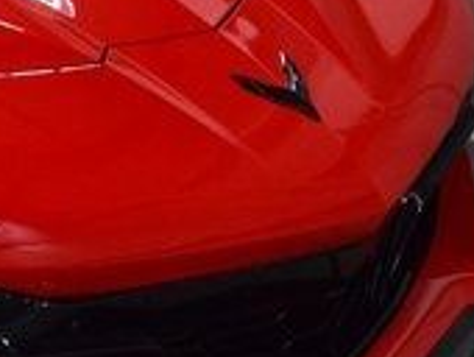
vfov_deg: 6.8
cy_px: -105
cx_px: -686
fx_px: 2974
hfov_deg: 8.3
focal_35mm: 217
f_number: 8
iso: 1600
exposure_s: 1/60
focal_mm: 25
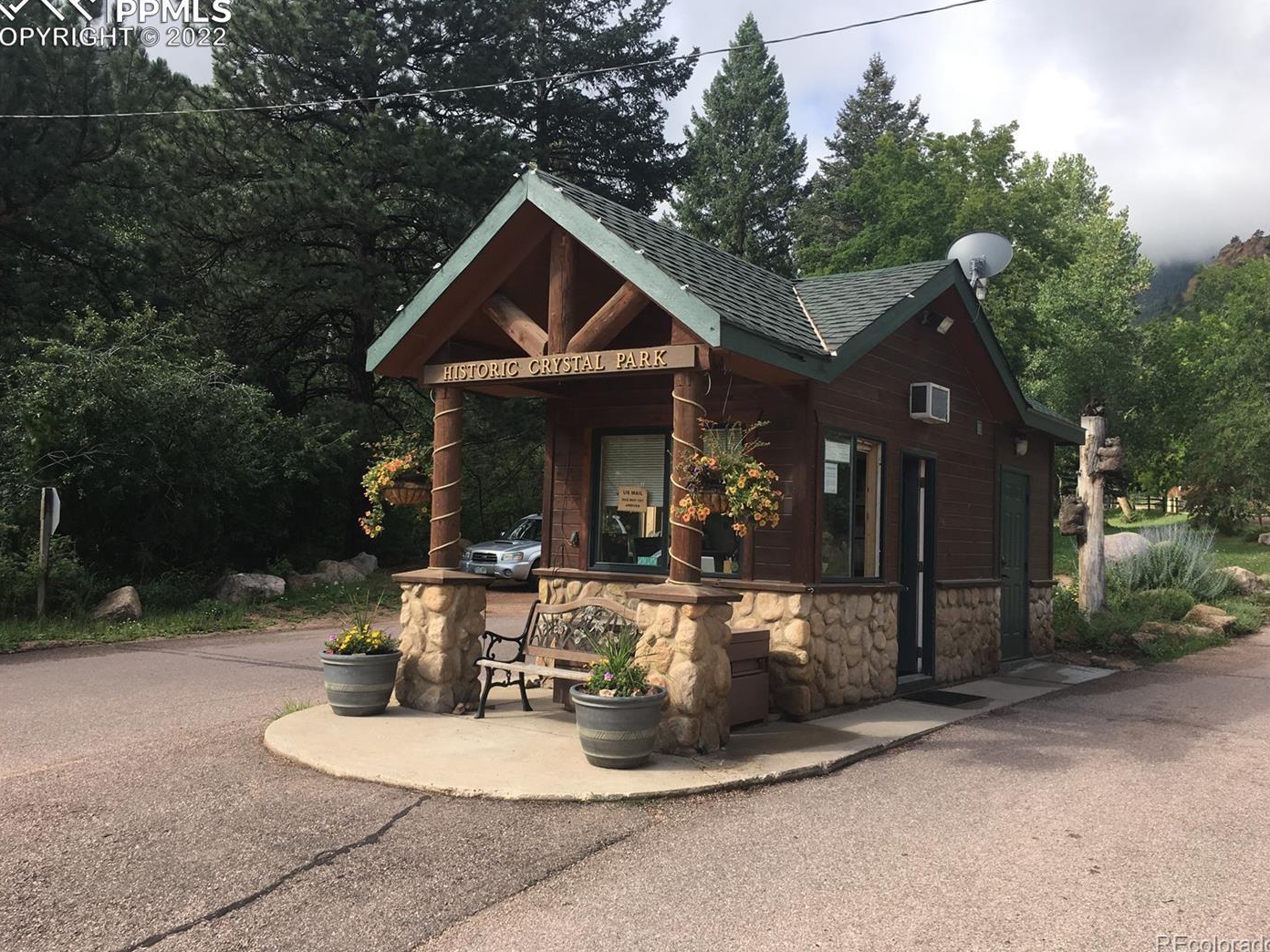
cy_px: 468
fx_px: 1101
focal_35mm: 30
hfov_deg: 60.0
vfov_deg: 46.8
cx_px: 631
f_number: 2.2
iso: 25
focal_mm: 4.15
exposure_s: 1/458
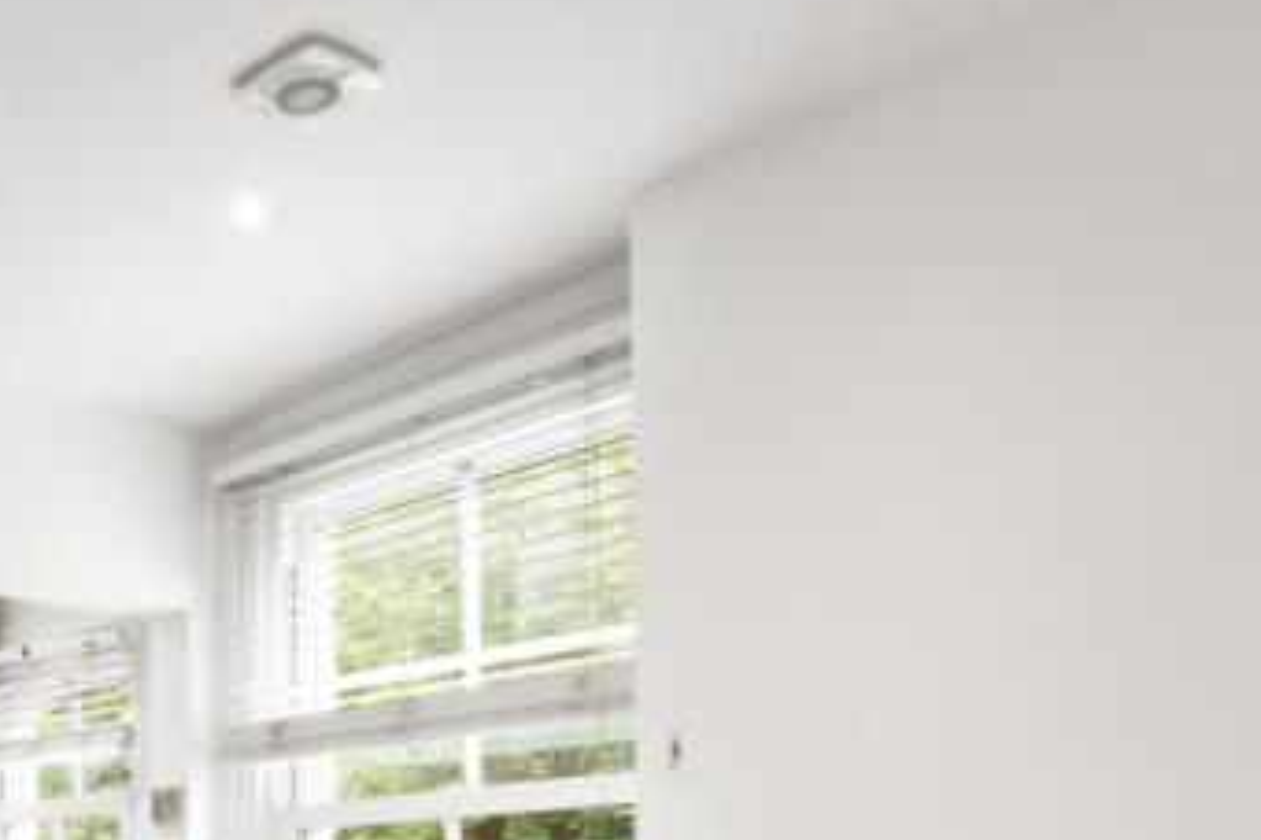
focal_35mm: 42
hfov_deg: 37.9
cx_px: -155
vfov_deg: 29.1
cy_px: 905
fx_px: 1470
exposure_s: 1
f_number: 16
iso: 200
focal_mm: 14
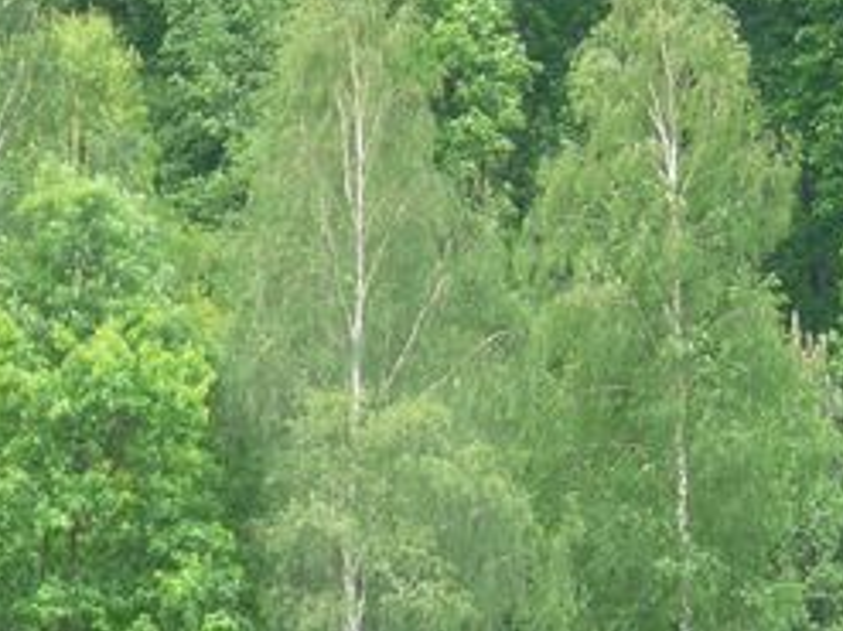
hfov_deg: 4.0
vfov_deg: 3.0
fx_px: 11927
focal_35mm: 490
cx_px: 747
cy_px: 784
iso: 100
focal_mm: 24.7
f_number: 3.6
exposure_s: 1/80
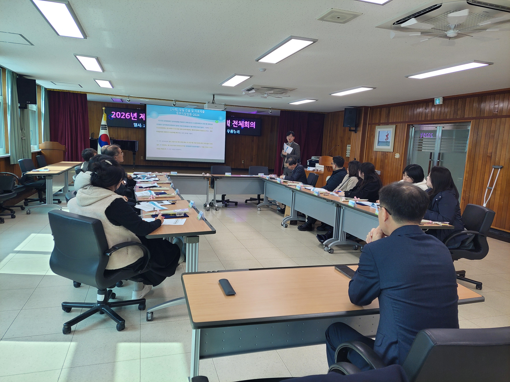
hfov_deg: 71.6
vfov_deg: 56.8
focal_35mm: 24
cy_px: 191
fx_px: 354
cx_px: 255
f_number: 1.8
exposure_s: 1/120
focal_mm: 5.23
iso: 64
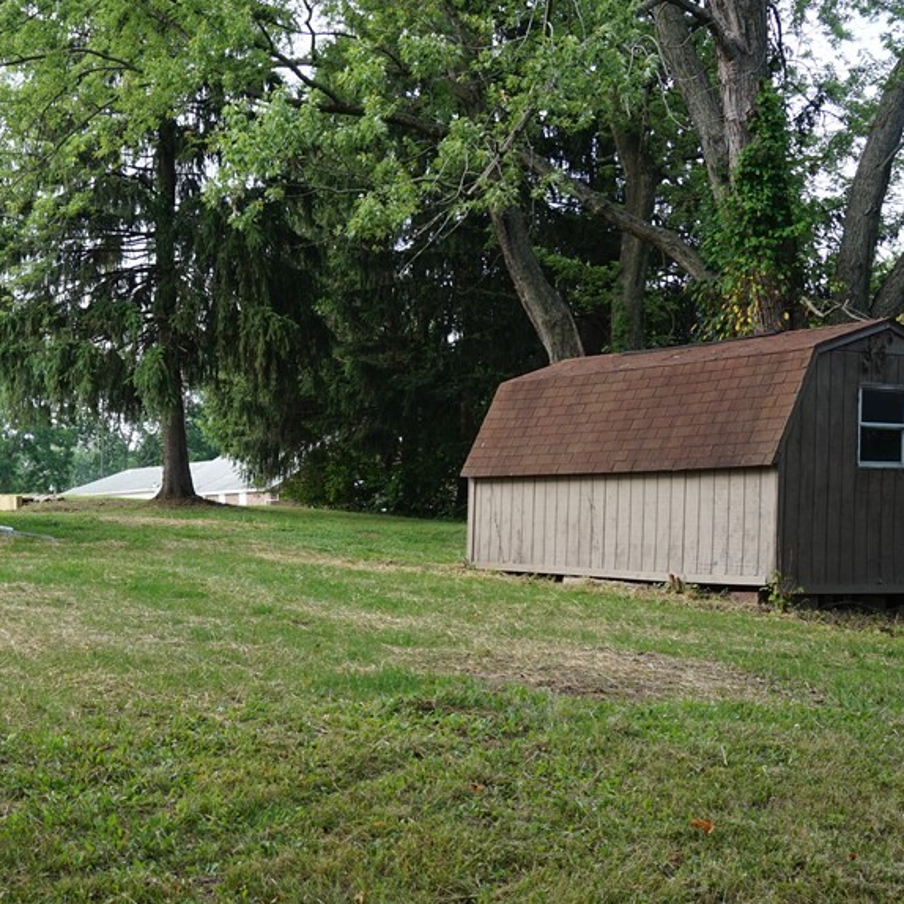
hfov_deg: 31.4
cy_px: 556
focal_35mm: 53
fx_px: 1566
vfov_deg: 32.1
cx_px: 183
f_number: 6.3
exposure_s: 1/60
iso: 100
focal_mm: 22
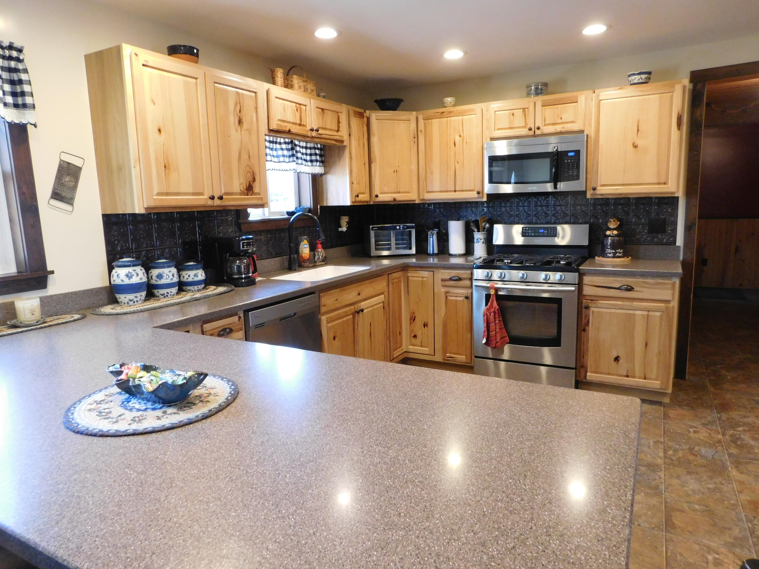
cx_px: 380
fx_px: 504
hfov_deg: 73.9
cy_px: 284
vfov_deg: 58.9
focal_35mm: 23
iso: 400
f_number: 3
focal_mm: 4
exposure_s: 1/30
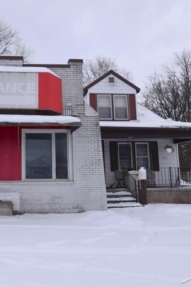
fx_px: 237
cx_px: 35
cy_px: 145
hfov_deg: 41.8
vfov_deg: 62.3
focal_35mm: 30
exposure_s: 1/320
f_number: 9
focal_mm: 13
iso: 200
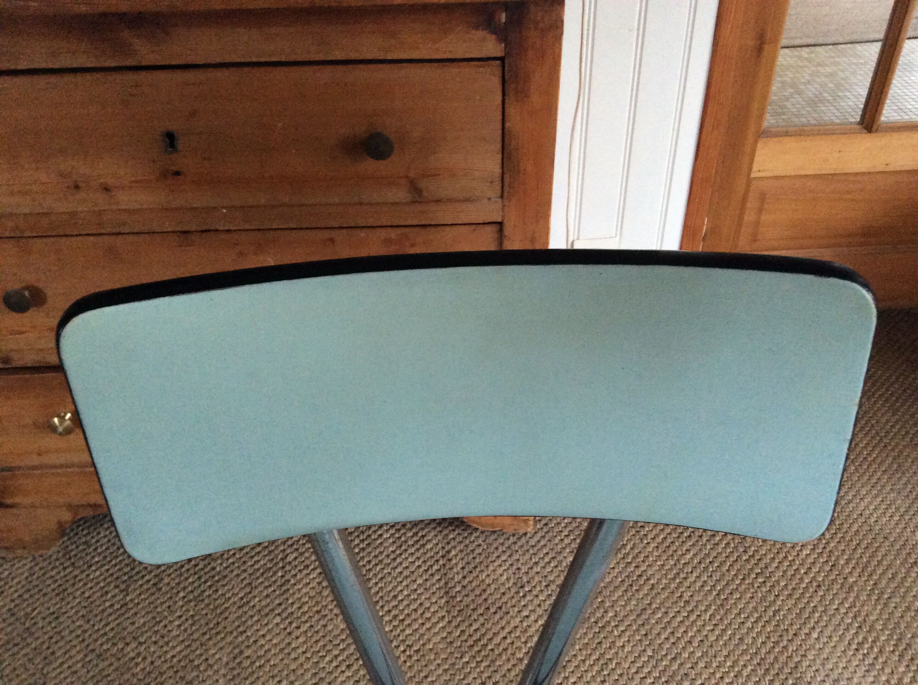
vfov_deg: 44.1
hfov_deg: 56.9
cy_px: 342
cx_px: 459
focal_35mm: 32
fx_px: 847
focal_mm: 3.3
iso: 320
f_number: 2.4
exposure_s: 1/25
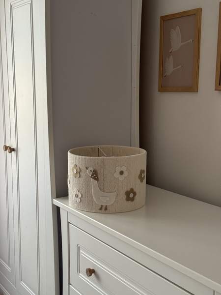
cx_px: 110
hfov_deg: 30.3
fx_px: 409
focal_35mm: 48
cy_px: 148
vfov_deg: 39.7
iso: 125
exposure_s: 1/60
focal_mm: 6.76
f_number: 1.78
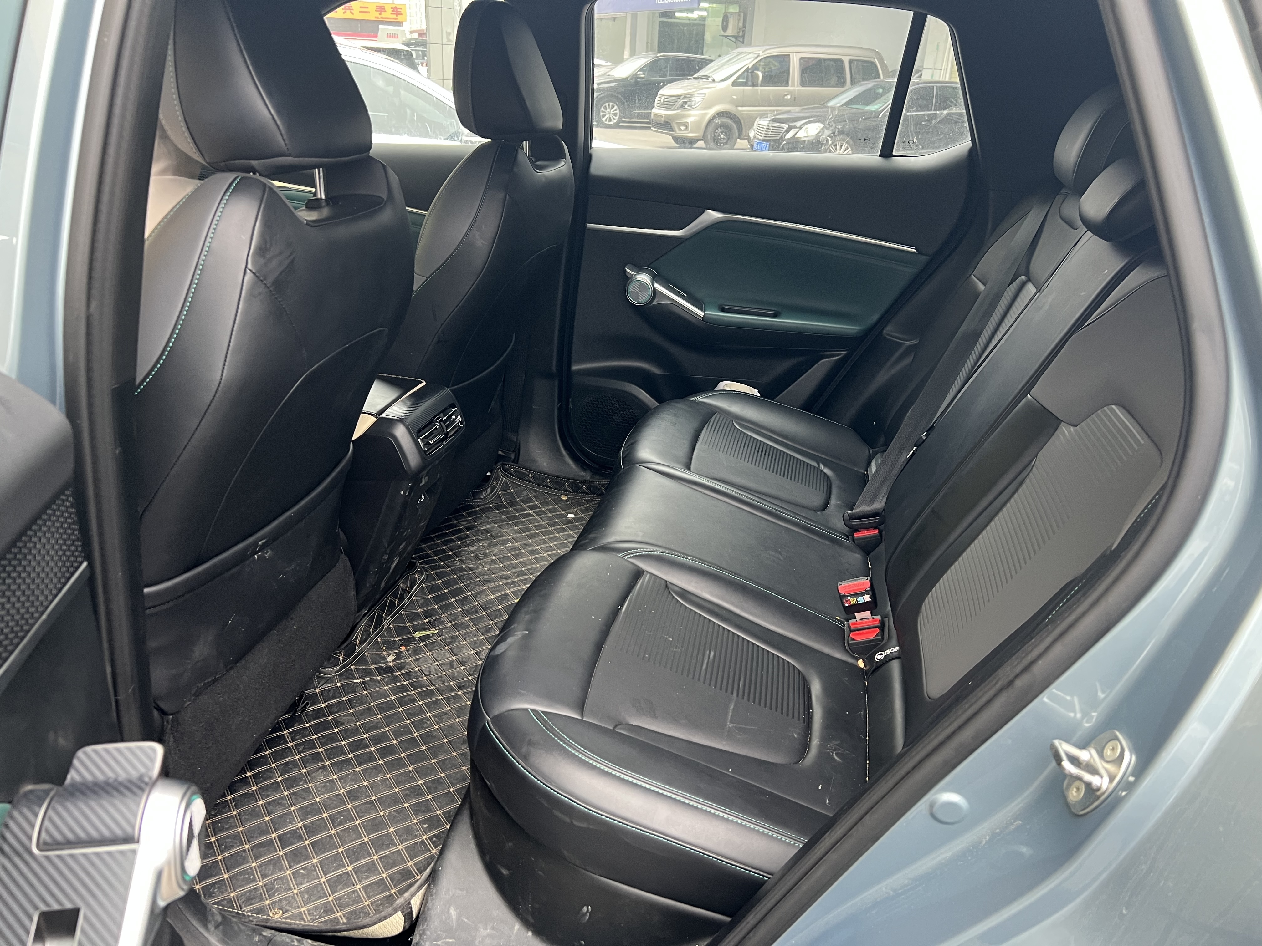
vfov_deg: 53.1
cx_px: 631
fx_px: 948
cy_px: 473
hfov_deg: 67.3
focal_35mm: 26
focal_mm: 5.7
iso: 200
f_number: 1.5
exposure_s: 1/60
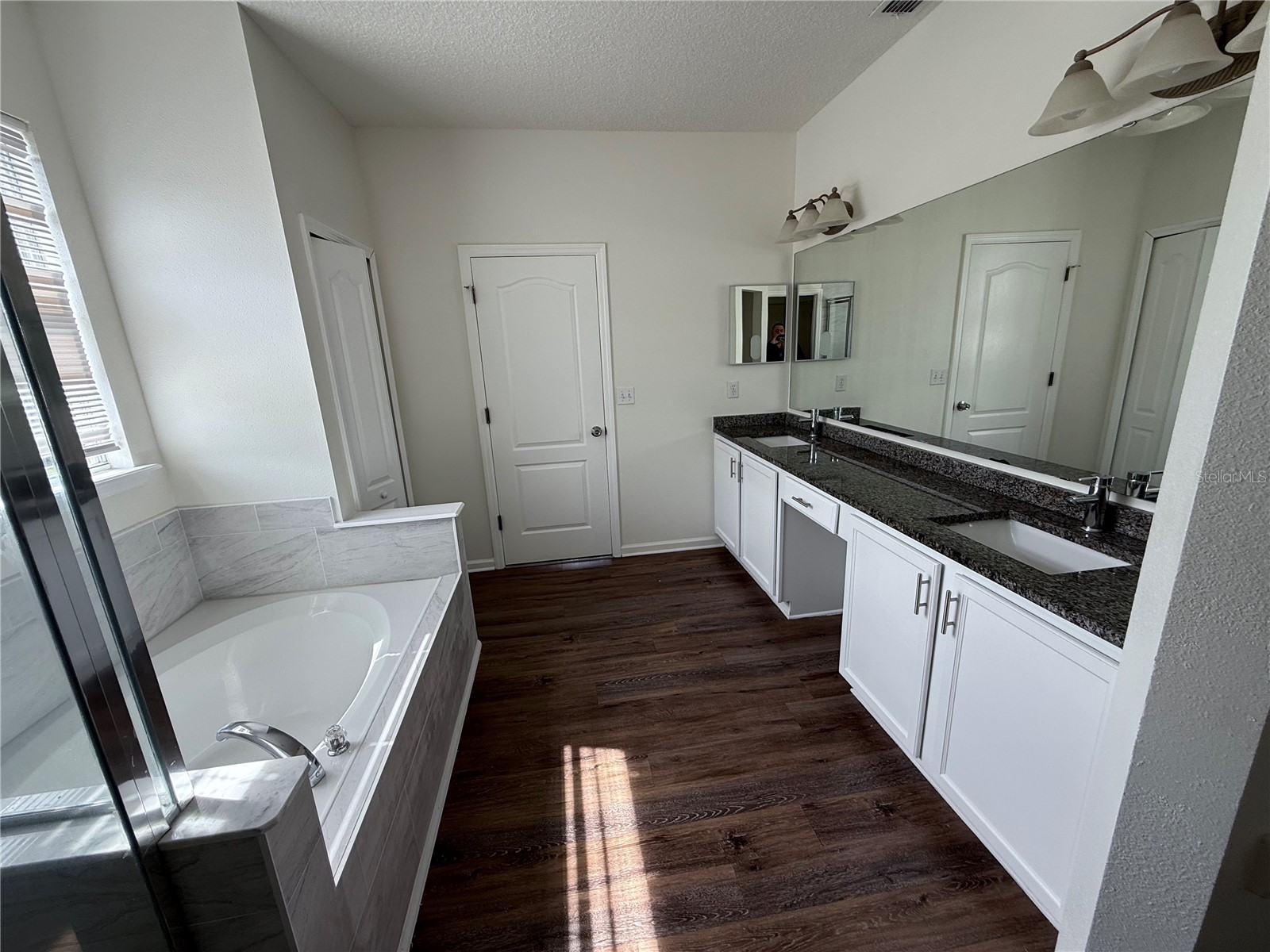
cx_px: 635
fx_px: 514
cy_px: 476
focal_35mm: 14
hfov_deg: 102.1
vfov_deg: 85.7
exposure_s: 1/99
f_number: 2.2
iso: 50
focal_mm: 2.22
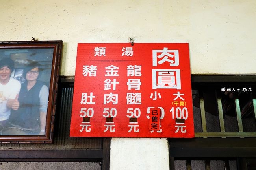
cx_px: 128
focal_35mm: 44
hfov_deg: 44.5
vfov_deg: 30.5
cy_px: 85
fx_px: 313
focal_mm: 16.21
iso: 800
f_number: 4
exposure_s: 1/40
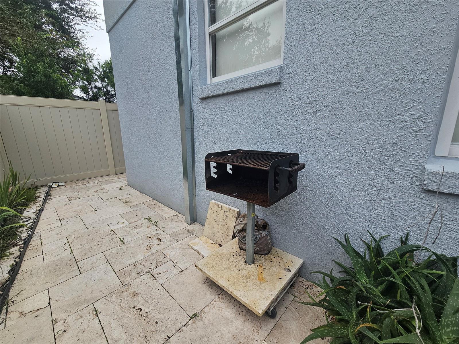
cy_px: 172
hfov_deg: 106.2
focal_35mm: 13
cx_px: 230
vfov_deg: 89.9
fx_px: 172
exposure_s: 1/616
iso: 50
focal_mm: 2.2
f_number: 2.2
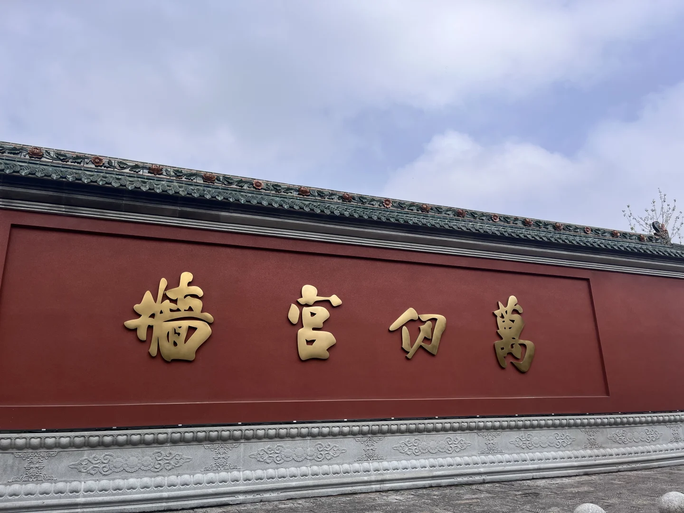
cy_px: 256
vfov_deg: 53.1
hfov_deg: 67.3
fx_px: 514
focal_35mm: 26
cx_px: 342
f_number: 1.6
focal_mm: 5.1
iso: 50
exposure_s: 1/2268
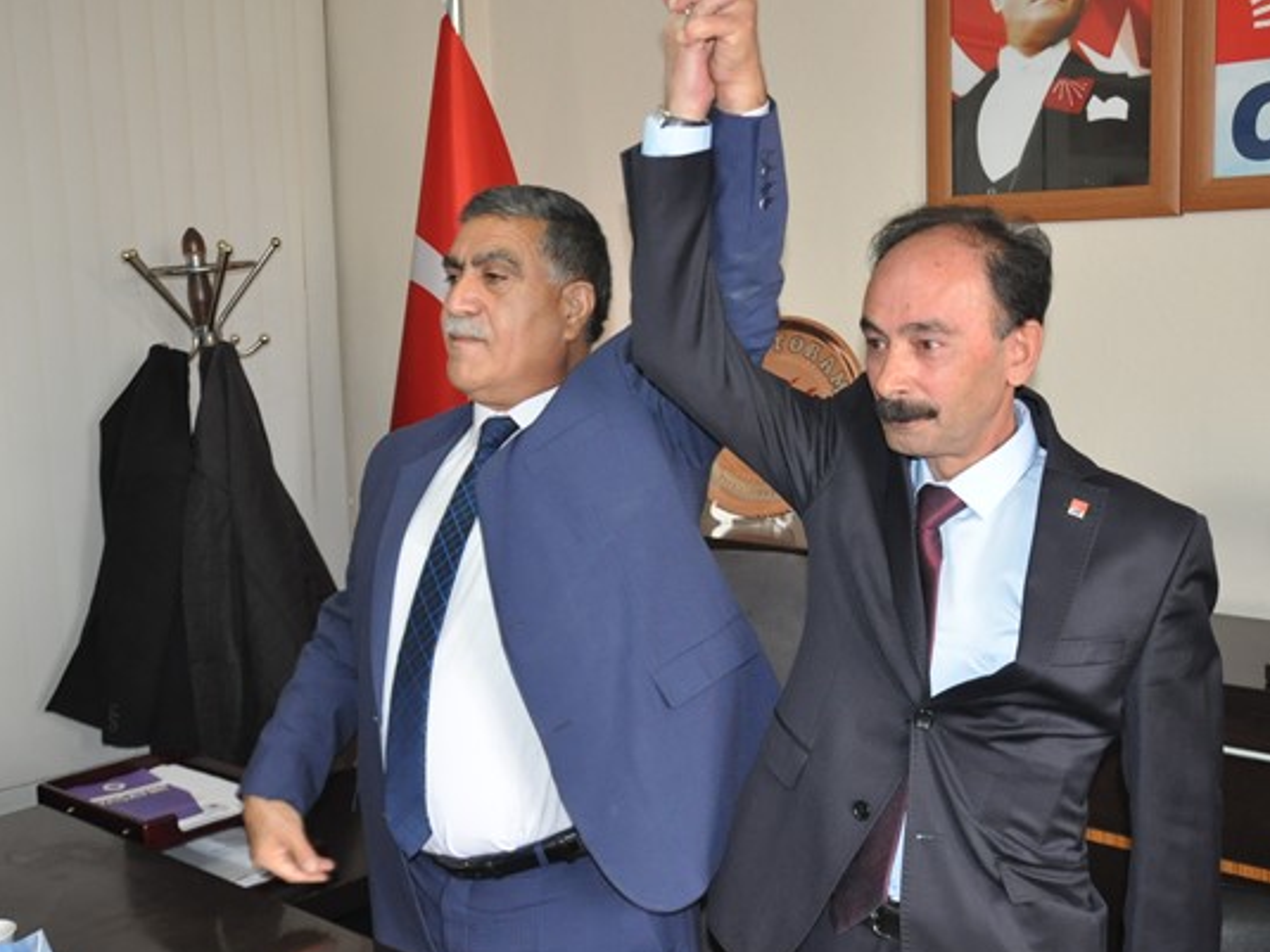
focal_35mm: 42
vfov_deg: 34.3
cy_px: 470
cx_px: 712
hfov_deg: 44.7
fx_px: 1541
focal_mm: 24
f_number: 5
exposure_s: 1/60
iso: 1600
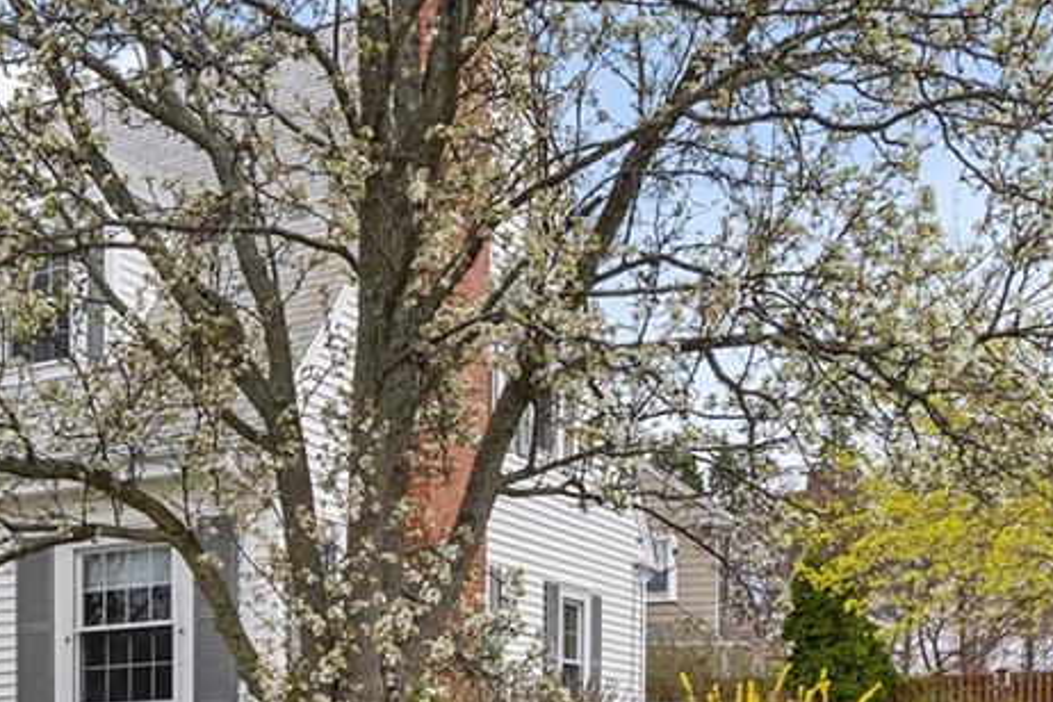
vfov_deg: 21.8
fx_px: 1813
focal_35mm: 62
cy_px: 466
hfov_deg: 30.0
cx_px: -18
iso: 640
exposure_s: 1/1600
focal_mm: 28
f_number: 7.1
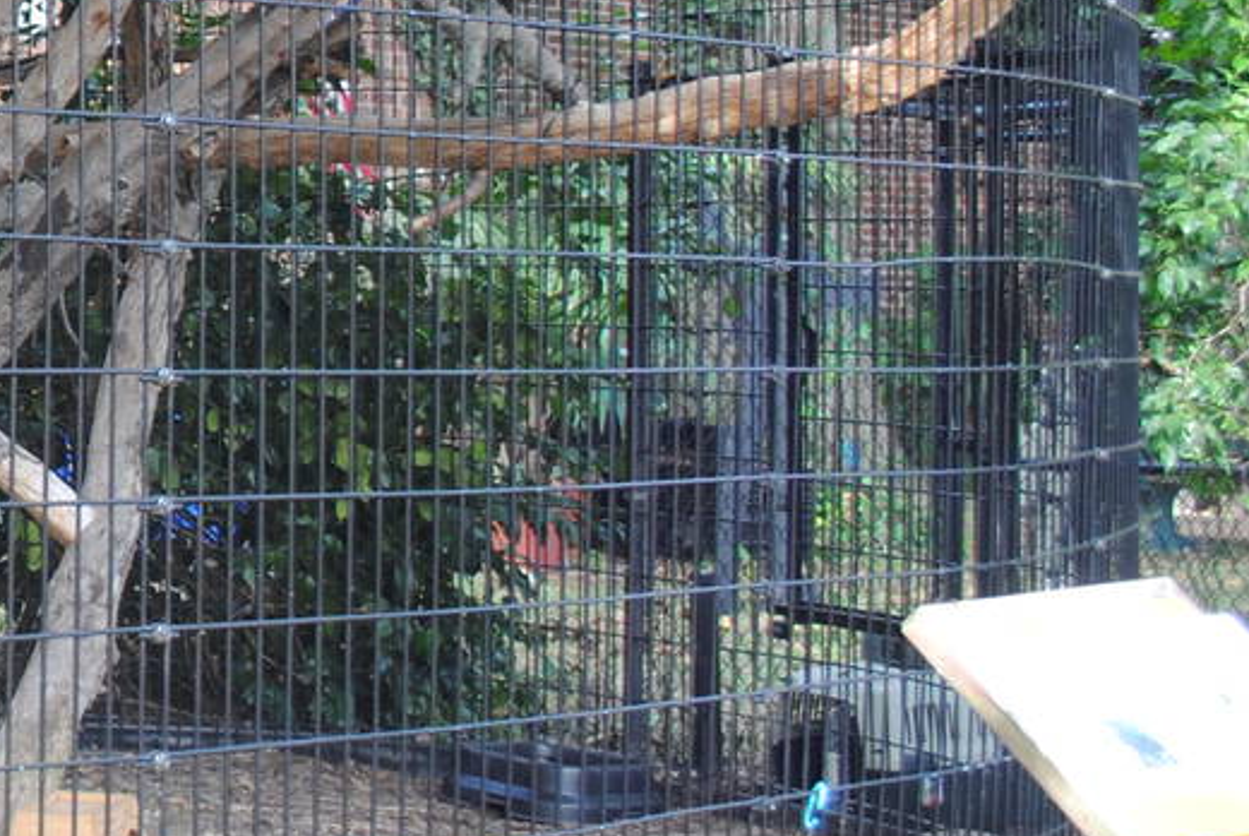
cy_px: 97
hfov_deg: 20.8
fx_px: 2883
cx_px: -629
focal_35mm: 83
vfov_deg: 16.3
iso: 200
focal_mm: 18
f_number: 3.5
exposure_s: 1/50
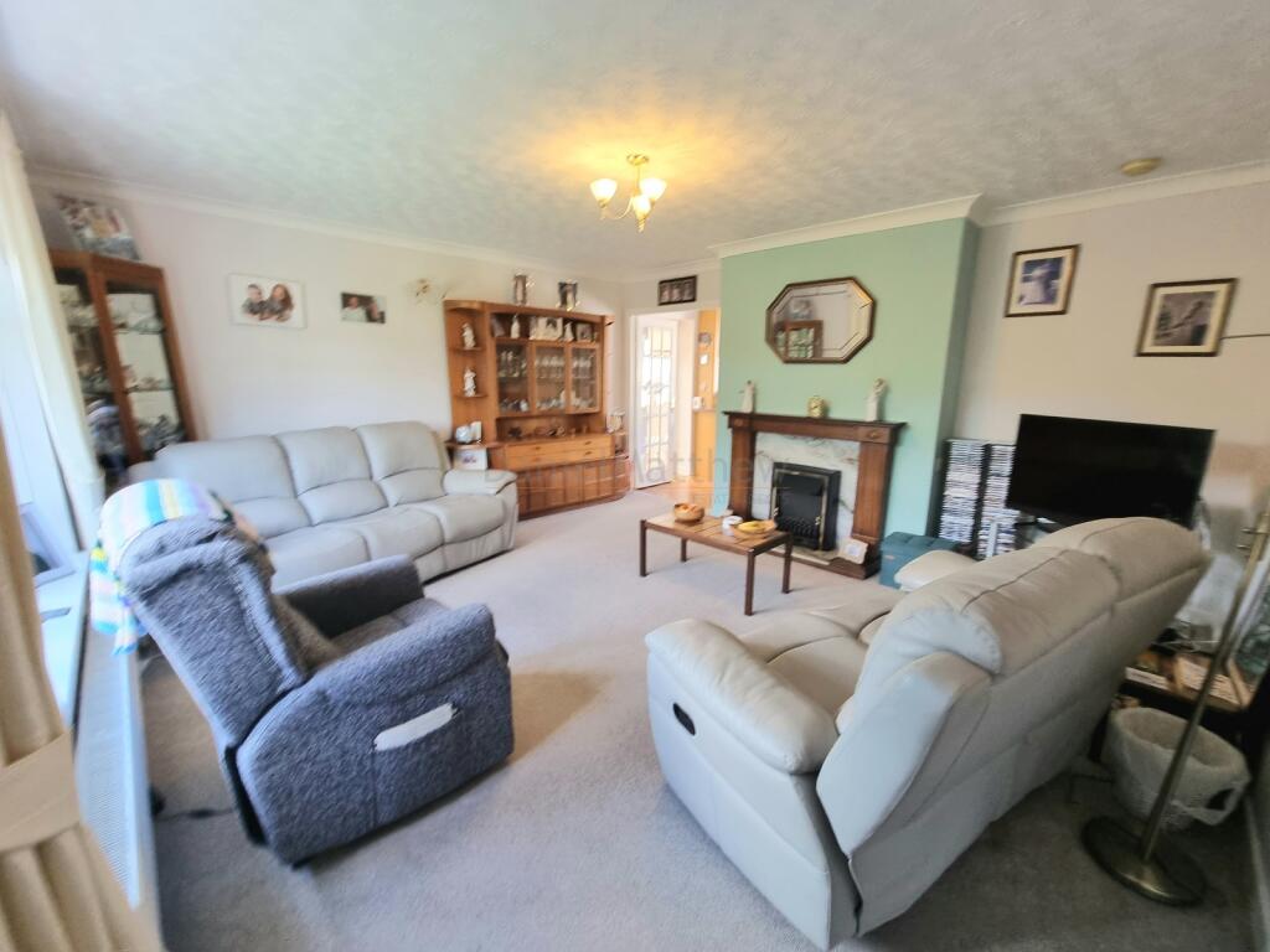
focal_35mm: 13
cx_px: 635
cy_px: 476
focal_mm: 2.2
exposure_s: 1/50
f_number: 2.2
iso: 160
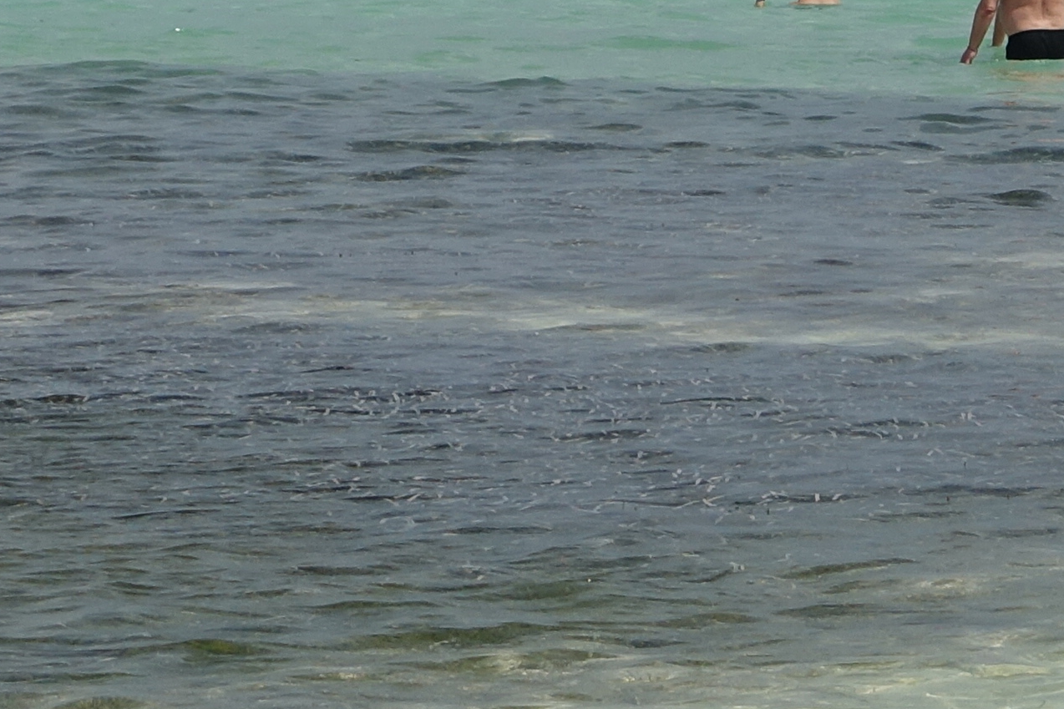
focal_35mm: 262
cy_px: -484
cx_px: 495
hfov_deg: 7.9
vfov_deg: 5.2
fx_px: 7742
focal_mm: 22.38
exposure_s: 1/200
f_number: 5.6
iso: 160
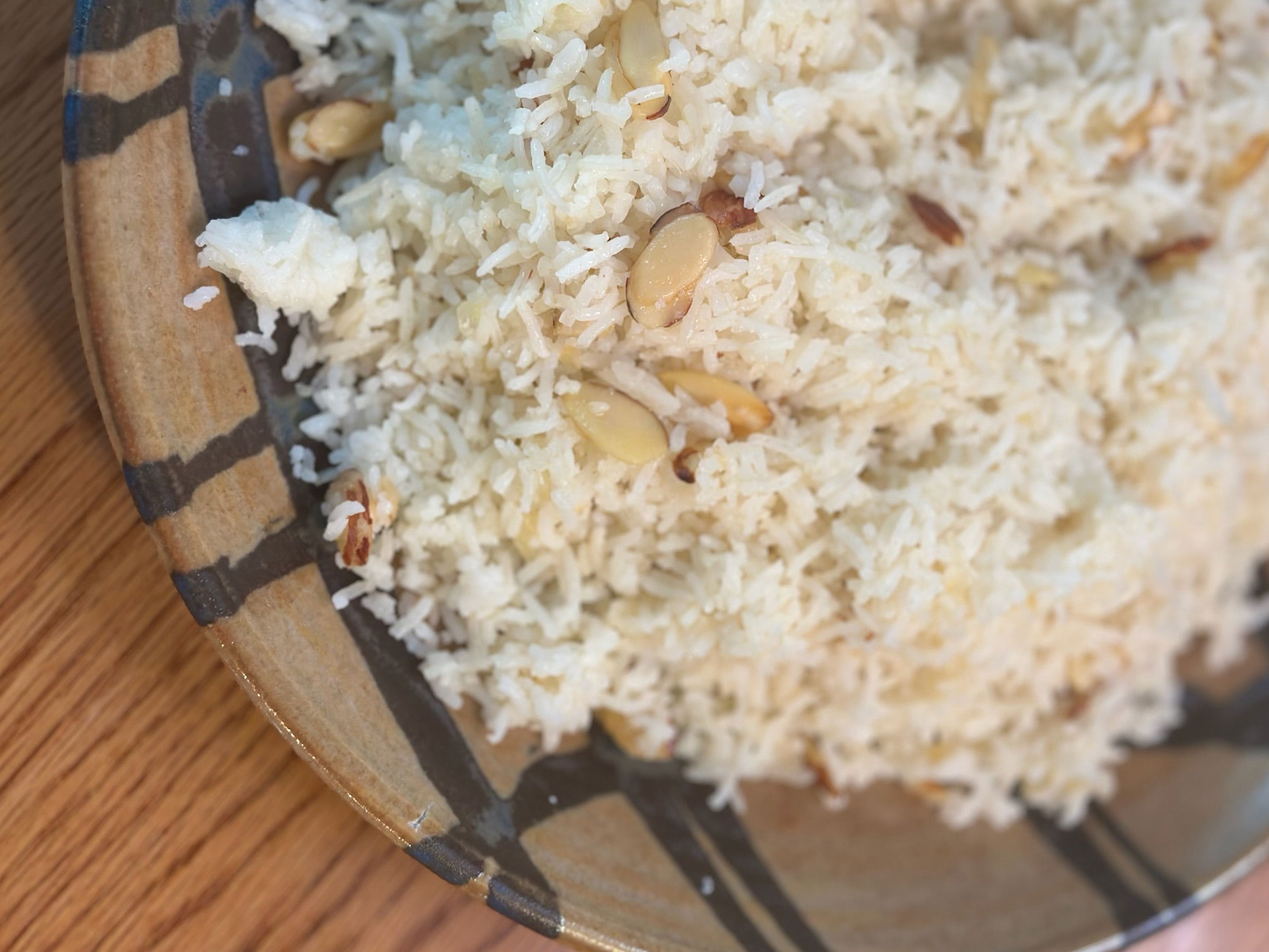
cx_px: 632
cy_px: 481
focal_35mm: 49
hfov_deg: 38.9
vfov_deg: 29.7
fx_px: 1797
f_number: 1.78
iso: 160
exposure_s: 1/60
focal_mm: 6.86
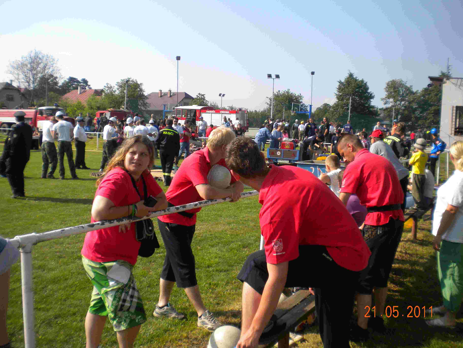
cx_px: 232
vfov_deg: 40.7
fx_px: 468
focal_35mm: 35
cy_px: 174
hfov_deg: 52.6
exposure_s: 1/438
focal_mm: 6.3
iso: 80
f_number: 4.6
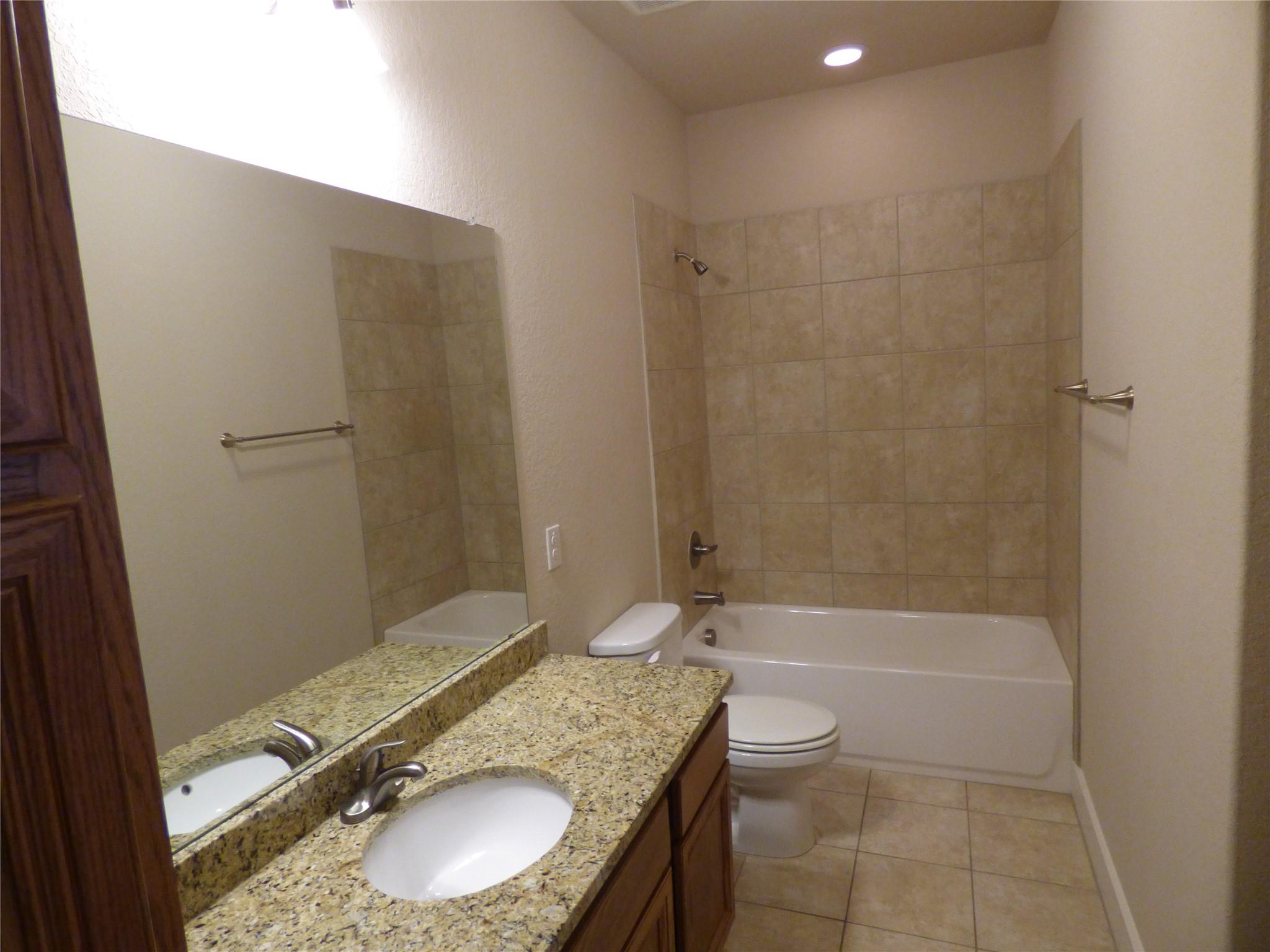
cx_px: 635
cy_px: 476
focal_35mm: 20
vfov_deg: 66.0
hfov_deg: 81.7
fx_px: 734
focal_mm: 3.58
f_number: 2.8
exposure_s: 1/50
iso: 400
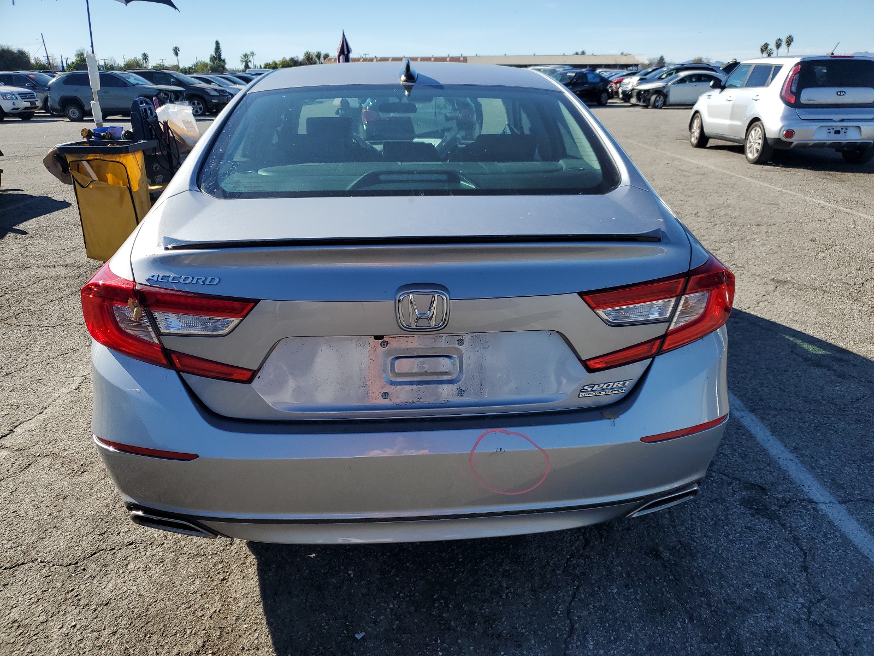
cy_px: 328
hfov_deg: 67.3
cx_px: 437
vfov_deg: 53.1
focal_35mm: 26
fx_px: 656
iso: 50
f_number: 1.5
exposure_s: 1/3333
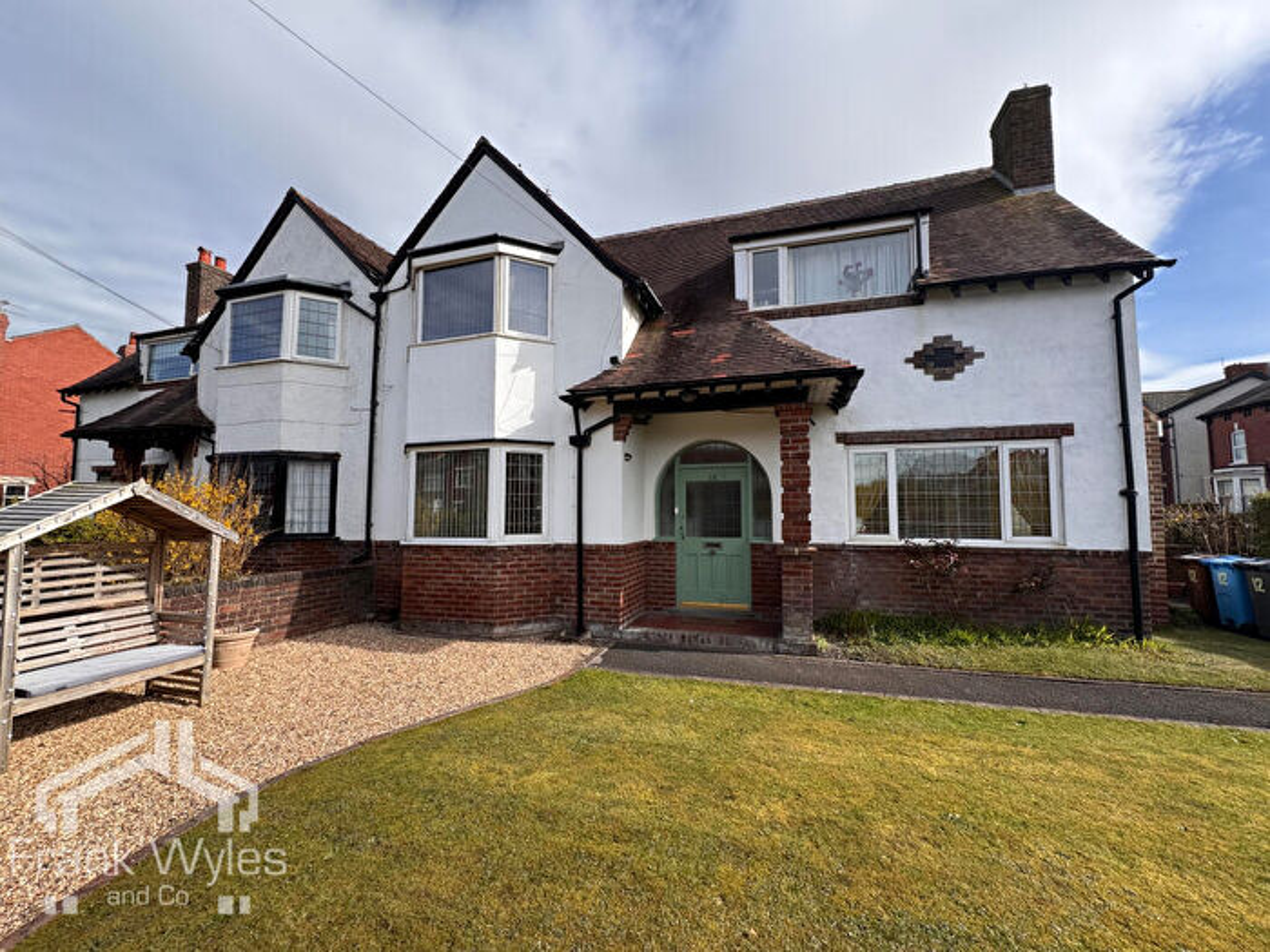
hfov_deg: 102.1
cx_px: 635
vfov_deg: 85.7
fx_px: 514
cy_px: 476
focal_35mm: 14
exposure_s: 1/944
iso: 50
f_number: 2.2
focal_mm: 2.22
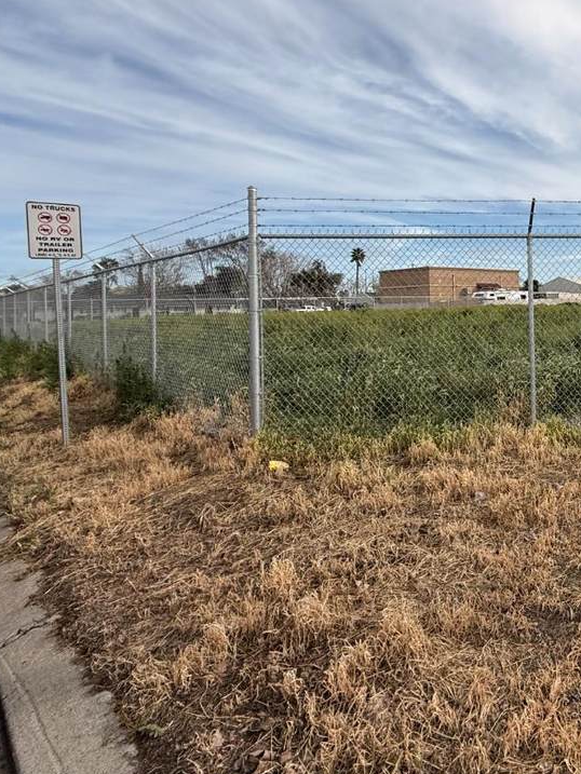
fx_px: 559
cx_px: 542
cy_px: 302
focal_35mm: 25
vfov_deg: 68.6
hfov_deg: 48.1
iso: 50
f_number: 2.2
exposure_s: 1/2506
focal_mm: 2.22
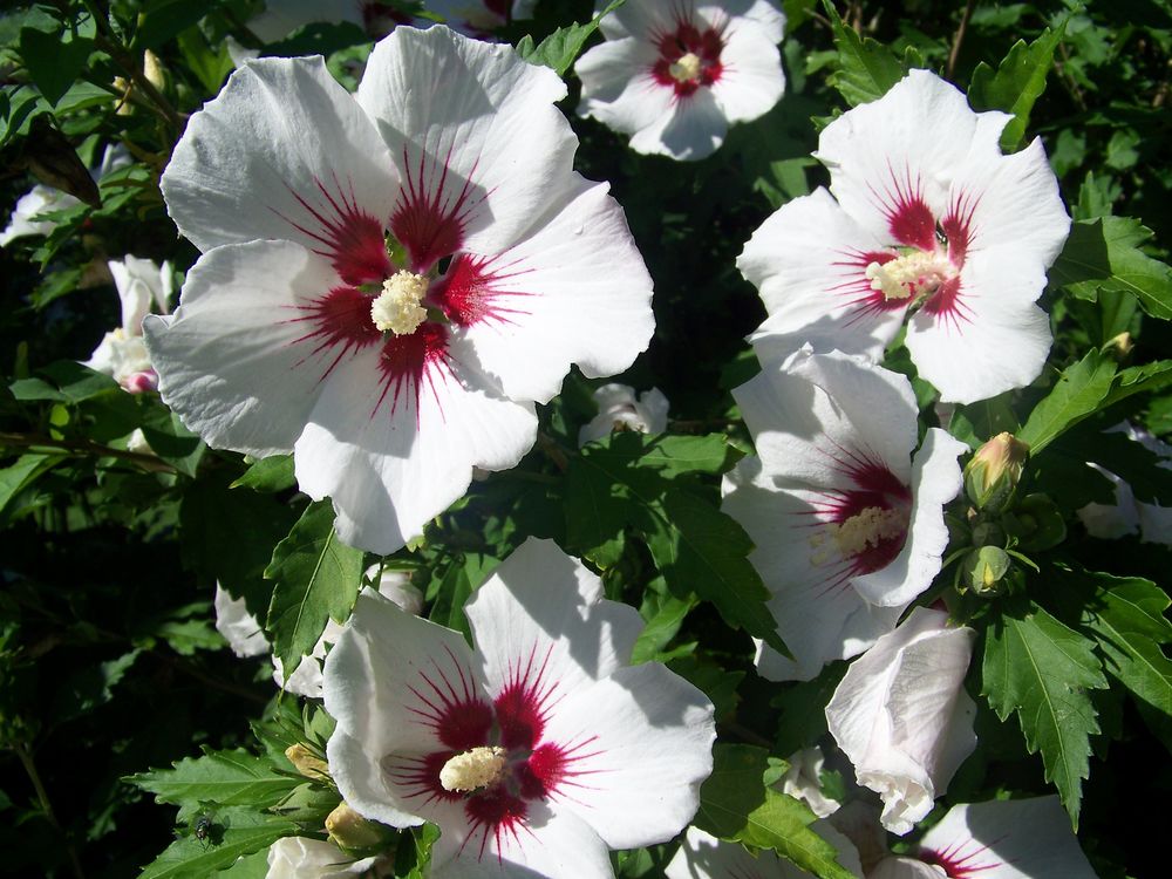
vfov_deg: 39.7
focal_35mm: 36
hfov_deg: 51.4
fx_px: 1219
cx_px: 586
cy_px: 440
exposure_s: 1/800
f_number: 4
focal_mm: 5.85
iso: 64
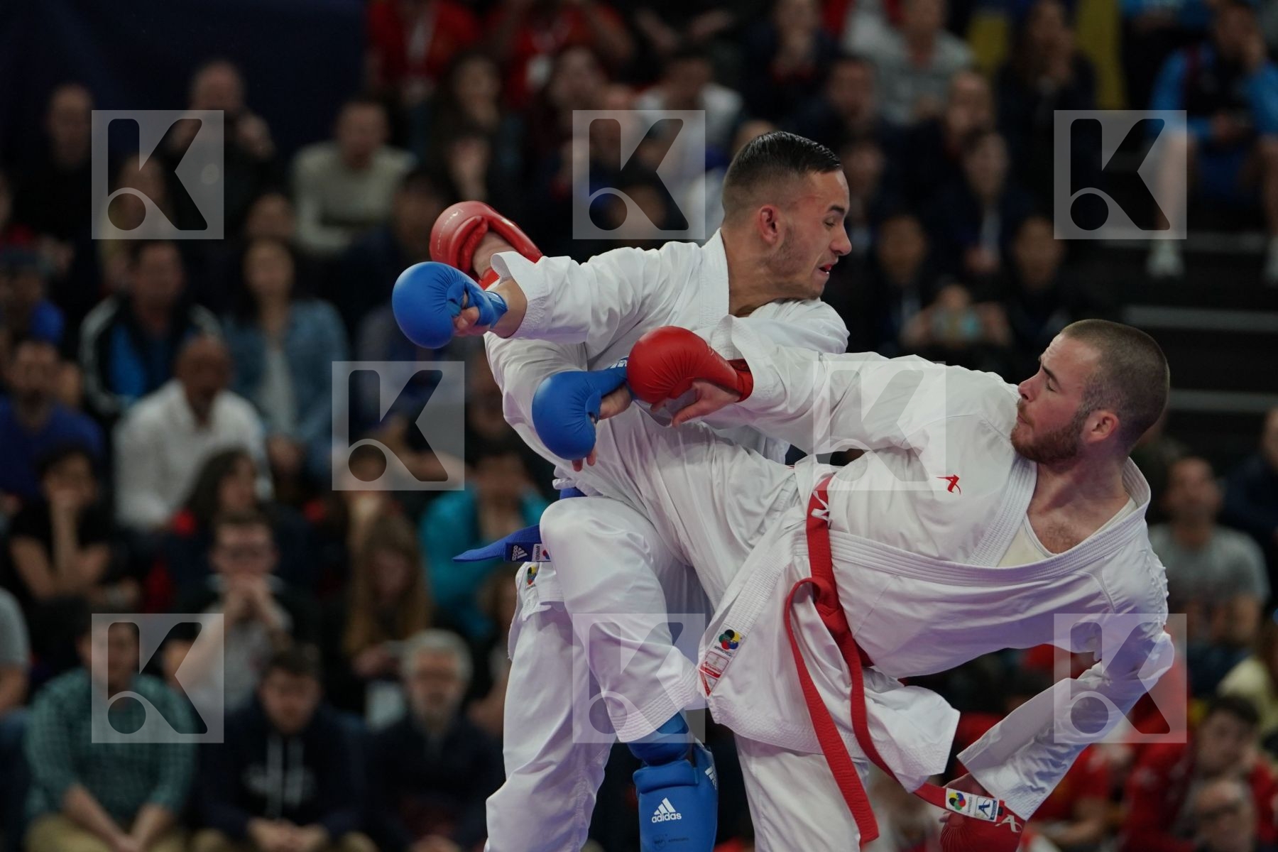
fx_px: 8768
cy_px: 426
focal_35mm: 247
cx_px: 639
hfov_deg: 8.3
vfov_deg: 5.6
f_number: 2.8
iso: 1250
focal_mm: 165
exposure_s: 1/1000
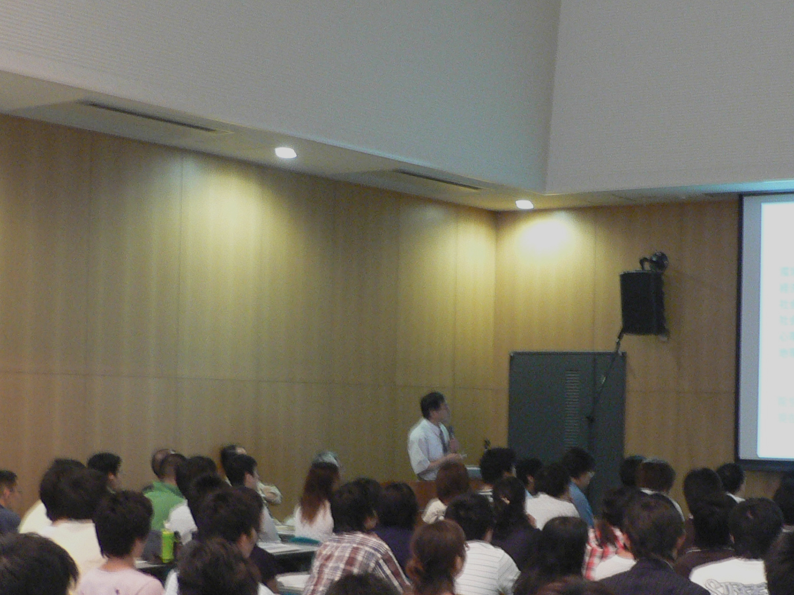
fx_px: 1537
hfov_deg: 28.7
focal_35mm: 67
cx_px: 557
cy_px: 405
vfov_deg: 21.8
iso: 200
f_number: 2.8
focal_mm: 6
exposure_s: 1/6
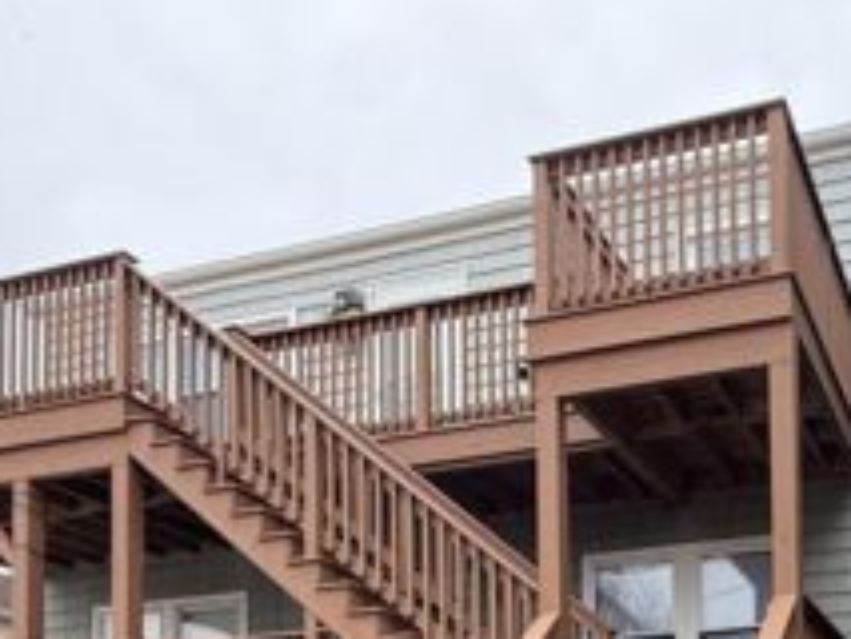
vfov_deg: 28.5
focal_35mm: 42
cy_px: 819
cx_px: 739
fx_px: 1033
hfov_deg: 41.8
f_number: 2.2
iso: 64
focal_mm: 2.22
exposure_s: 1/365
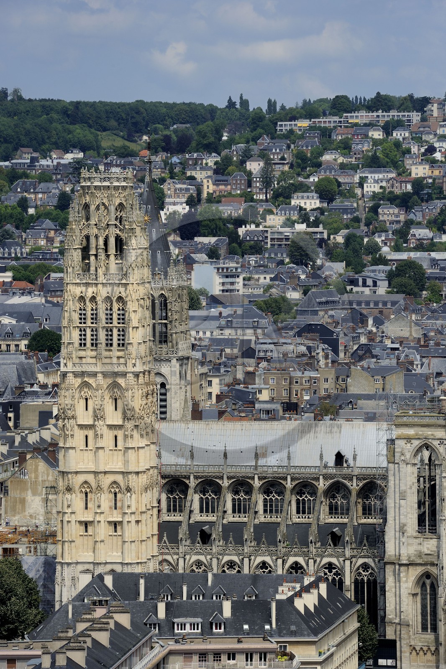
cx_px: 223
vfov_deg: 10.3
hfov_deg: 6.9
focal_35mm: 200
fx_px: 3718
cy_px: 334
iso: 200
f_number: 13
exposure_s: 1/320
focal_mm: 200
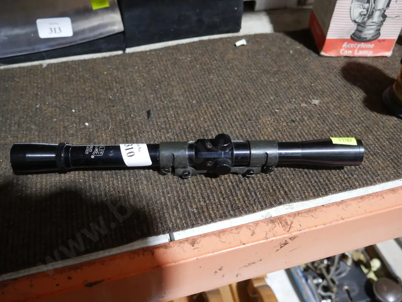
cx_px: 201
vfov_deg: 46.8
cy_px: 151
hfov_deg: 59.9
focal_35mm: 30
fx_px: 349
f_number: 3.6
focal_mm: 15
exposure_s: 1/60
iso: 800
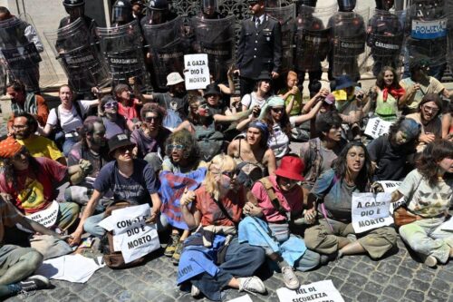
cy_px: 151
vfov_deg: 36.8
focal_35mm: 36
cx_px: 226
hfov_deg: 53.1
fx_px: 453
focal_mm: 36
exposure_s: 1/320
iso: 140
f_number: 5.6
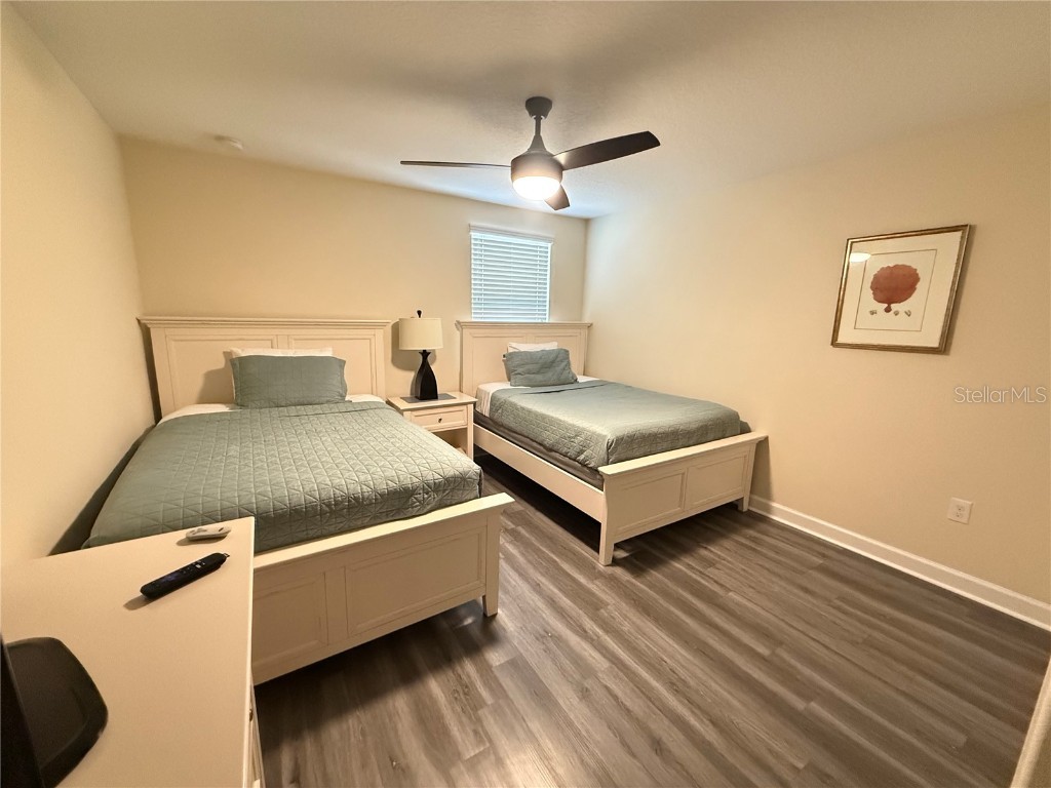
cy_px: 394
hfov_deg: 102.1
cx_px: 526
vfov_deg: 85.7
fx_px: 425
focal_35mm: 14
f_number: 2.2
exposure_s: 1/60
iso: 1000
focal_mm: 2.22
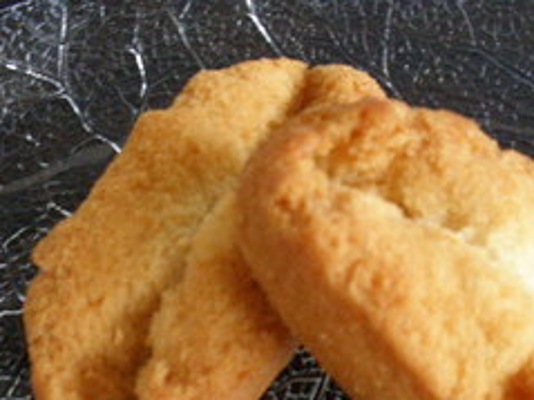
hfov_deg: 31.2
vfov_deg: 23.4
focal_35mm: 62
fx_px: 956
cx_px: 304
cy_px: 295
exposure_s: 1/2
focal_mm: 6.6
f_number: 3.5
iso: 125
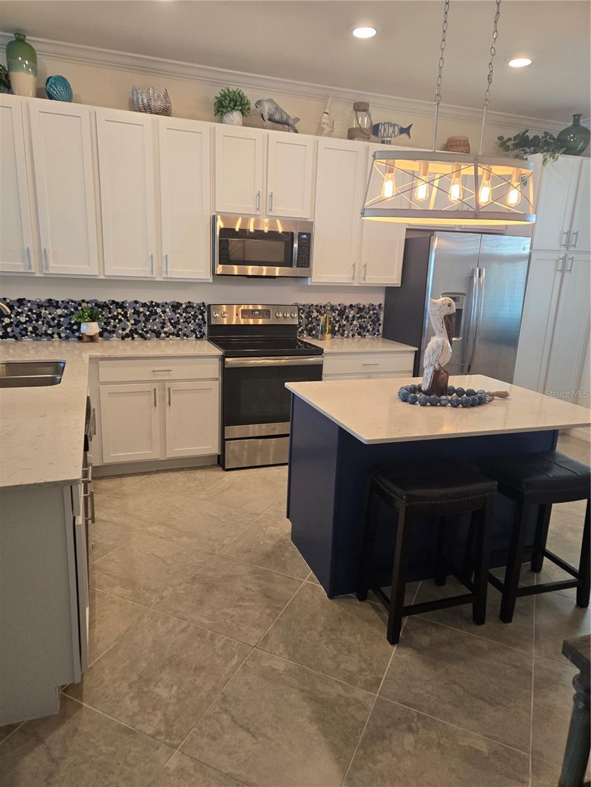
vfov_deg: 73.9
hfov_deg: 58.9
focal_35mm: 23
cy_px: 394
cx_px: 296
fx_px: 524
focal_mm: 5.4
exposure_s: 1/120
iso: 160
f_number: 1.8
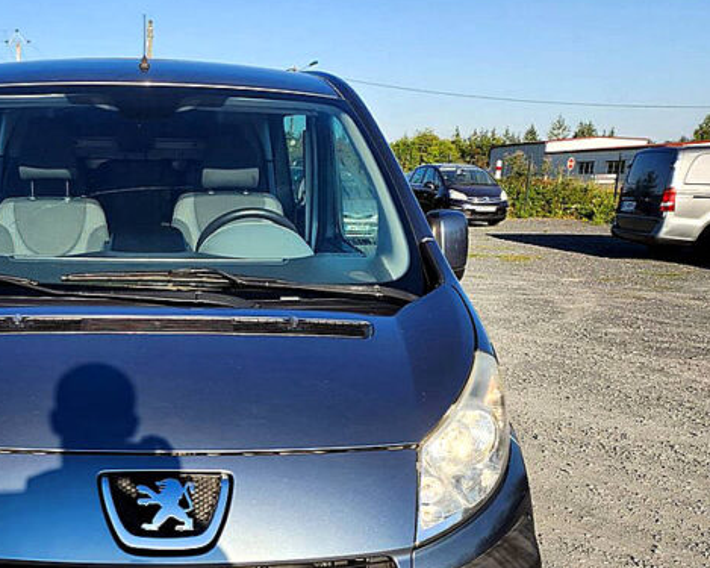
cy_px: 409
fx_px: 840
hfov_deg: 44.0
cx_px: 160
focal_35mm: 40
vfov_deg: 36.6
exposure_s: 1/1849
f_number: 1.8
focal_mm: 5
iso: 50
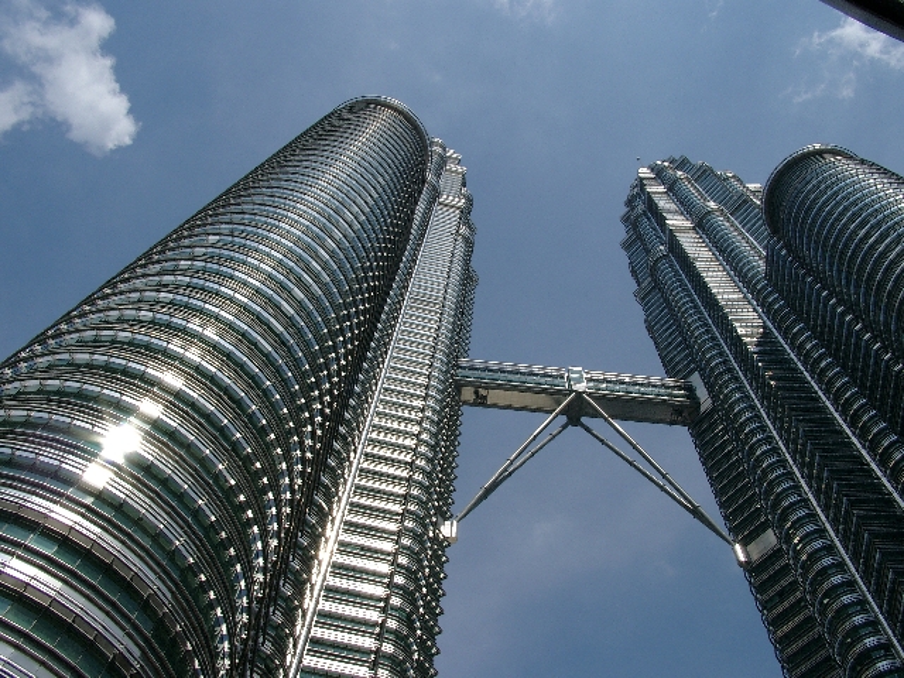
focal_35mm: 34
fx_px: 888
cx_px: 452
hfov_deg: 54.0
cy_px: 339
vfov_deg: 41.8
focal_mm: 7.13
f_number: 8
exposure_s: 1/611
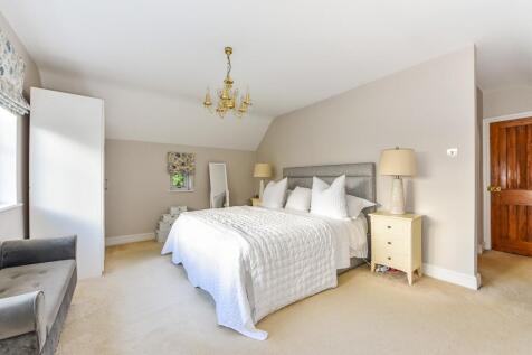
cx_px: 266
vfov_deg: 81.2
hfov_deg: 104.3
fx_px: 207
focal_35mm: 14
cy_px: 178
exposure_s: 1/50
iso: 400
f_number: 7.1
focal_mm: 14
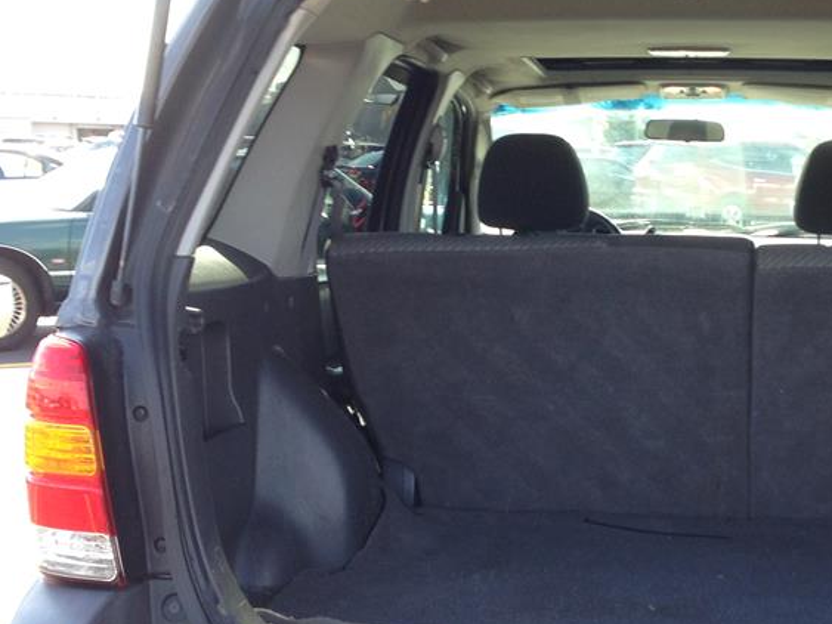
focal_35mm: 60
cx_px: 603
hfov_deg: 31.7
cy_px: 407
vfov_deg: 24.3
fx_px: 1442
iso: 50
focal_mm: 4.13
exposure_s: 1/138
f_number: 2.4
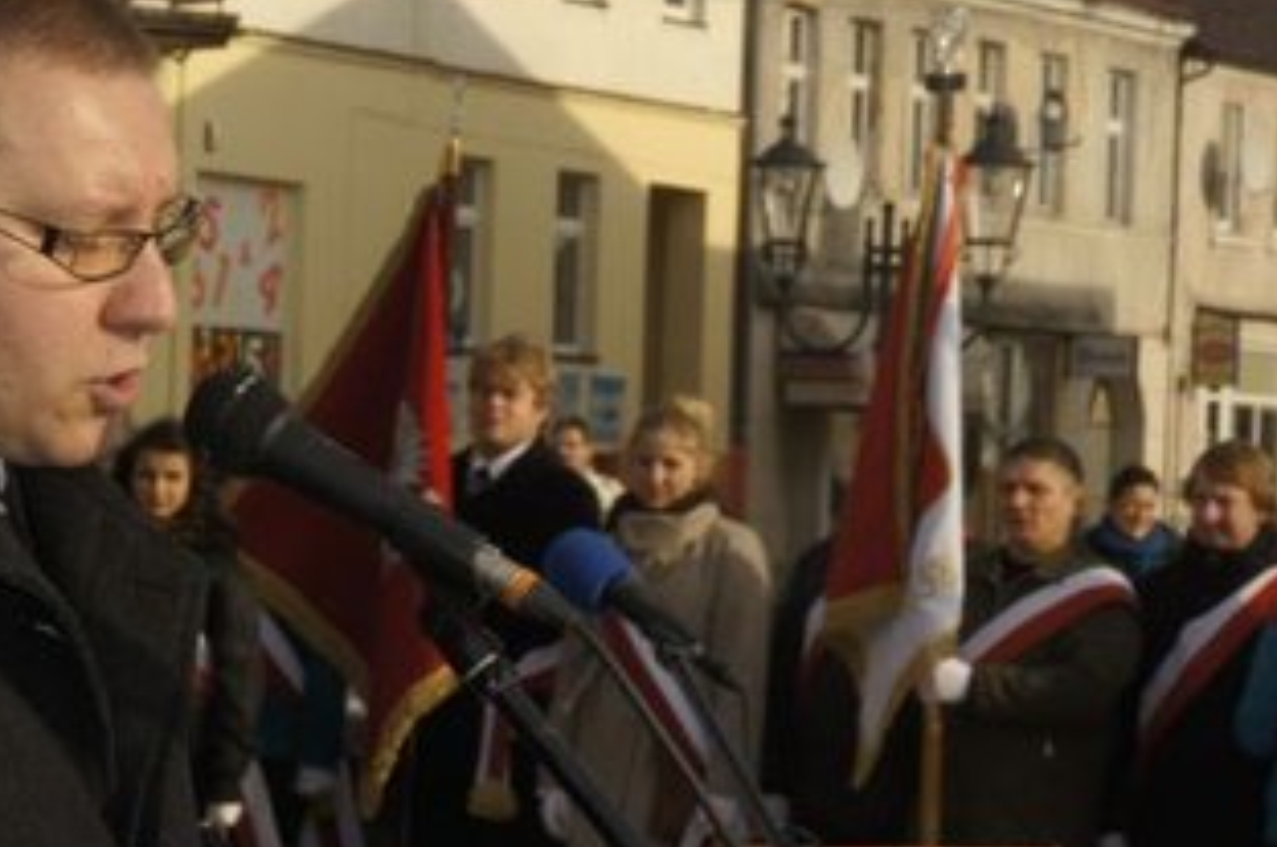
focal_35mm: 219
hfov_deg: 9.4
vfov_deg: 6.2
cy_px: 630
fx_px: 7756
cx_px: 454
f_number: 16
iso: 200
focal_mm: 70
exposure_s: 1/160
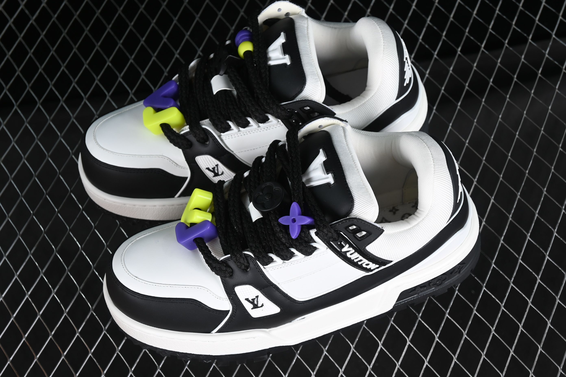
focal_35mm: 75
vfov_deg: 18.2
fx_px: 1179
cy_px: 188
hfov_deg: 27.0
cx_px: 283
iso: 160
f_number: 6.3
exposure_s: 1/50
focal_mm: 50
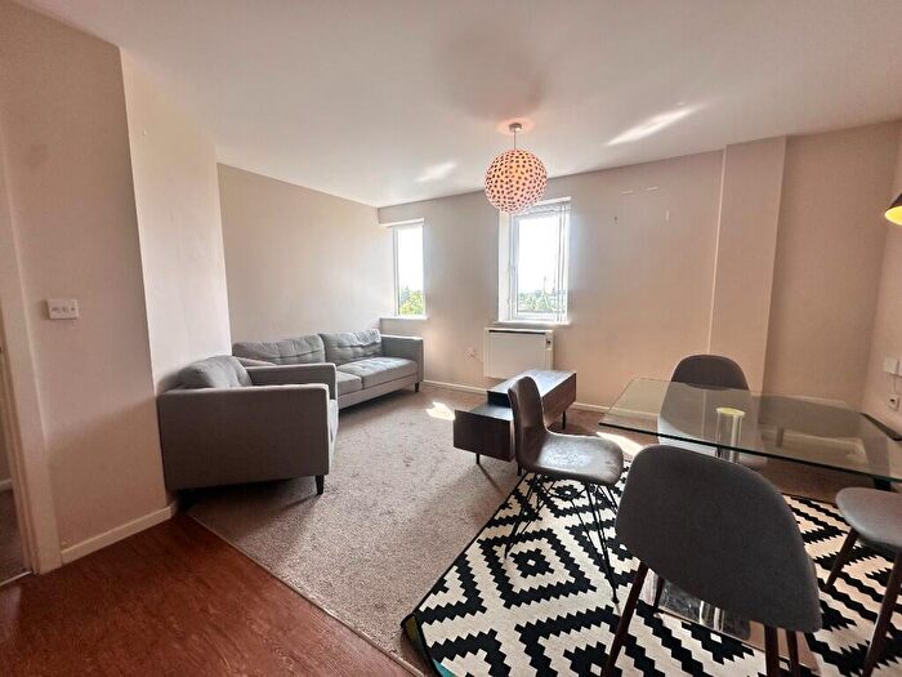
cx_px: 451
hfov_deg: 102.1
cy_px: 338
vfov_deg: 85.7
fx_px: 365
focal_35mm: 14
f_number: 2.2
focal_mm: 2.22
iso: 40
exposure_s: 1/164
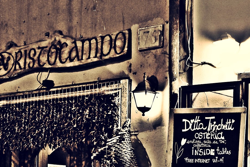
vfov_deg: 14.2
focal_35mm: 94
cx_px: 156
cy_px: 185
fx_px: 653
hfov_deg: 21.6
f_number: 4
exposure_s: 1/8
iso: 400
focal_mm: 24
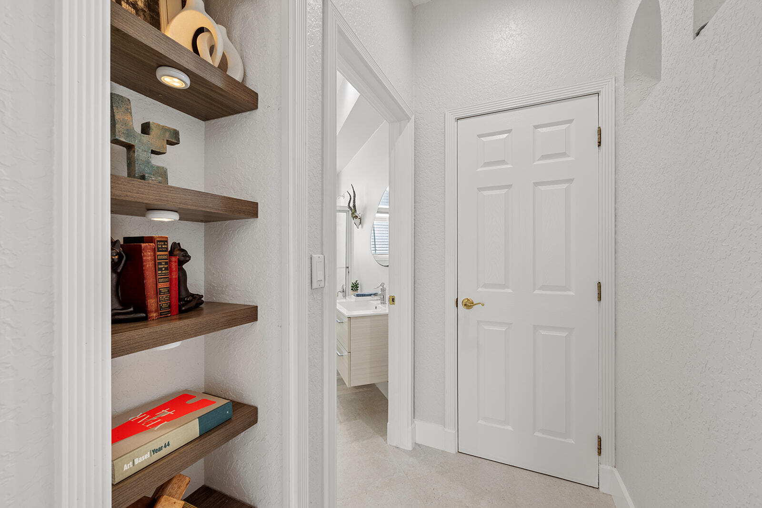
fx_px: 296
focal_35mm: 14
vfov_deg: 81.3
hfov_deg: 104.2
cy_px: 254
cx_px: 381
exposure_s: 1/1.25
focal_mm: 14
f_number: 9
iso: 100
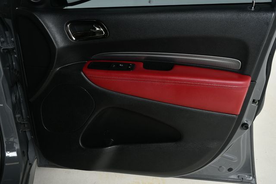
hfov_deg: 49.6
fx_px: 299
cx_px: 138
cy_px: 92
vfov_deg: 34.2
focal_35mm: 39
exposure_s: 1/160
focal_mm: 26
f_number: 8
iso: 100
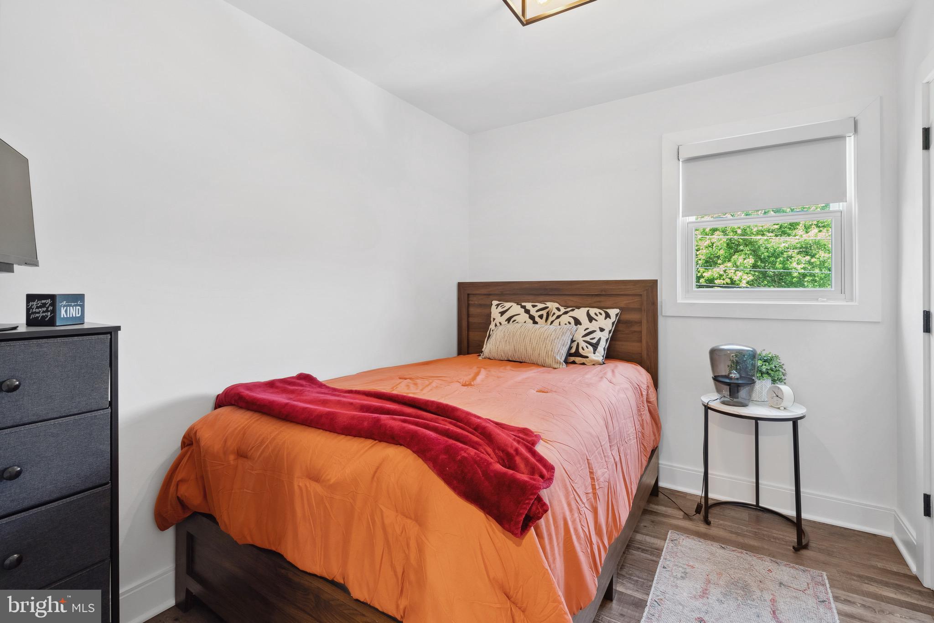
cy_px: 312
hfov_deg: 96.7
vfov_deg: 73.8
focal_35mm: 16
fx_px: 415
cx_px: 467
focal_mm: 16
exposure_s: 1/4
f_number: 8
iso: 320
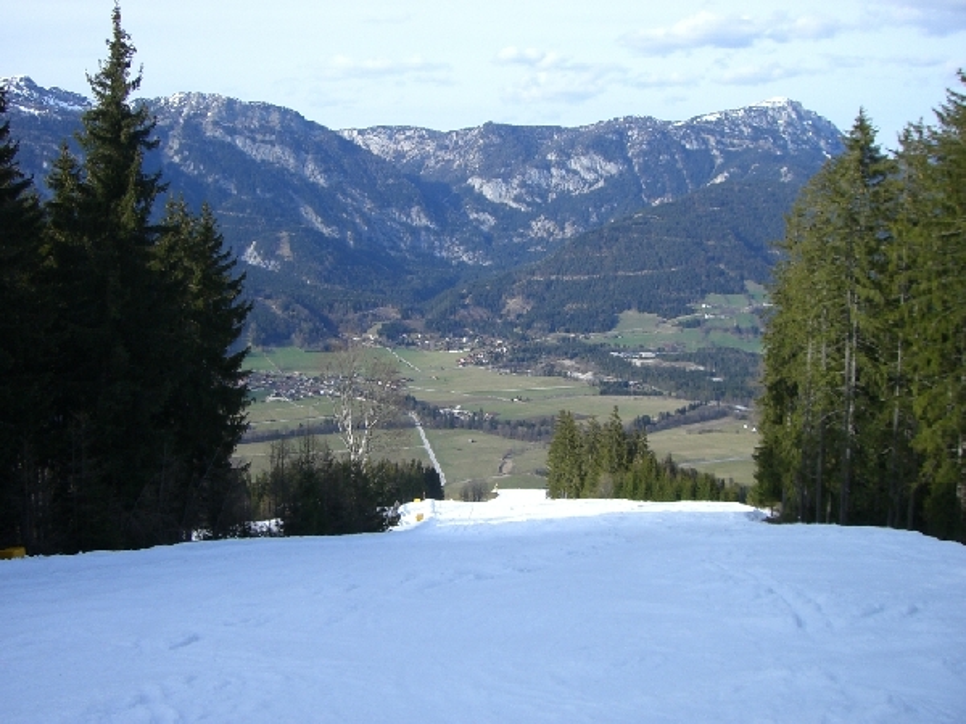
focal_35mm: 38
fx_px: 1060
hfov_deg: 49.0
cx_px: 483
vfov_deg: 37.7
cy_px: 362
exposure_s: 1/320
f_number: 4.3
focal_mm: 6.2
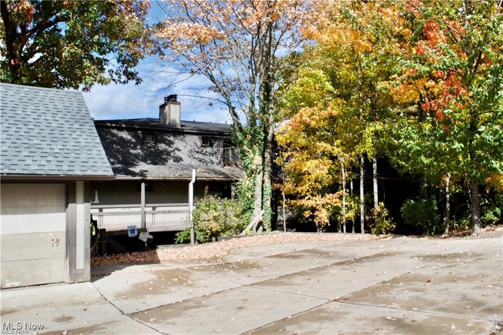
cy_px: 168
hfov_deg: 67.4
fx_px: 377
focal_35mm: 27
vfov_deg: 47.9
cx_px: 252
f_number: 9
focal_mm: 18
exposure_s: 1/320
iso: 200
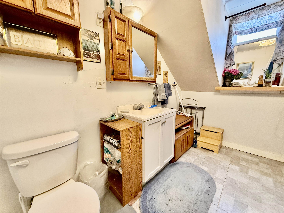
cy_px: 106
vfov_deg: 85.7
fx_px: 115
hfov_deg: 102.1
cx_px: 142
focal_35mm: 14
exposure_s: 1/60
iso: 320
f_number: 2.2
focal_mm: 2.22
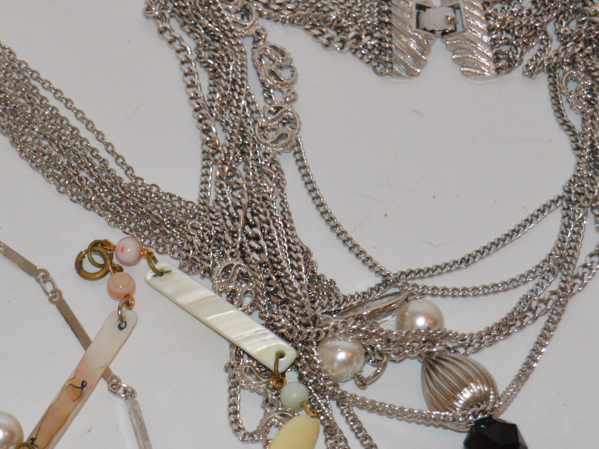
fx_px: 2507
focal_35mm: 145
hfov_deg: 13.6
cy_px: 183
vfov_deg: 10.2
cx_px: 162
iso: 1250
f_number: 5.6
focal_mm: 55
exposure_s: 1/60
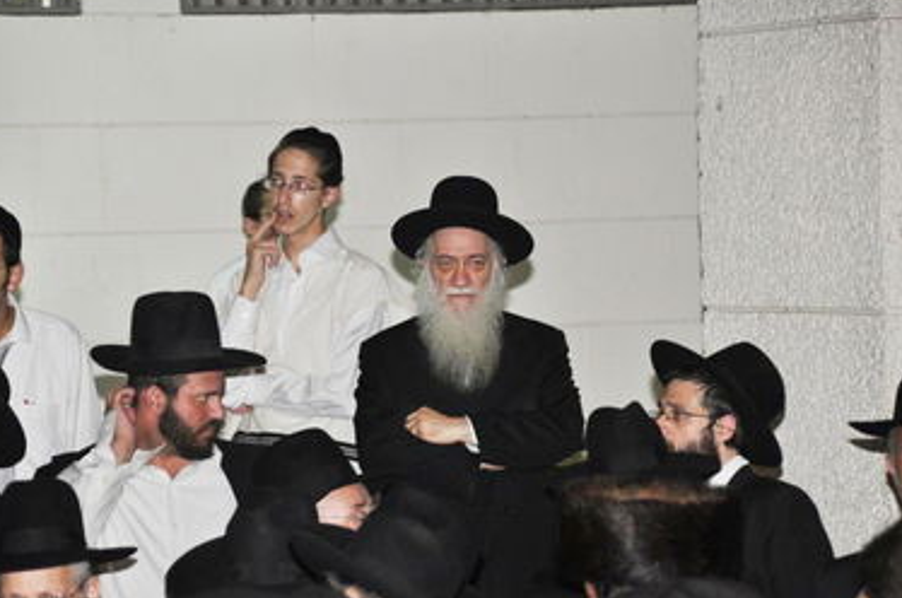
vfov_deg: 6.3
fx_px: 5416
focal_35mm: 217
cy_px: 303
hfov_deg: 9.5
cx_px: 427
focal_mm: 135
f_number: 5.6
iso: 800
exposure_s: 1/60
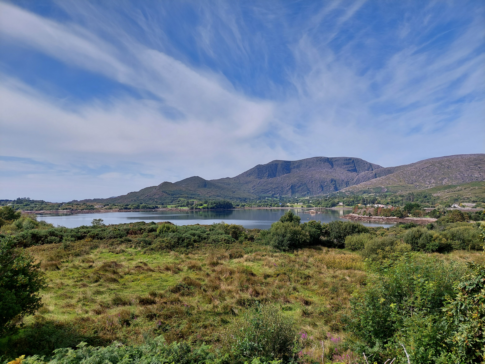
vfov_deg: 56.8
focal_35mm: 24
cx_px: 242
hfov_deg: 71.6
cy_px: 182
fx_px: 336
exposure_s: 1/2209
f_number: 1.8
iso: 40
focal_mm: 5.23
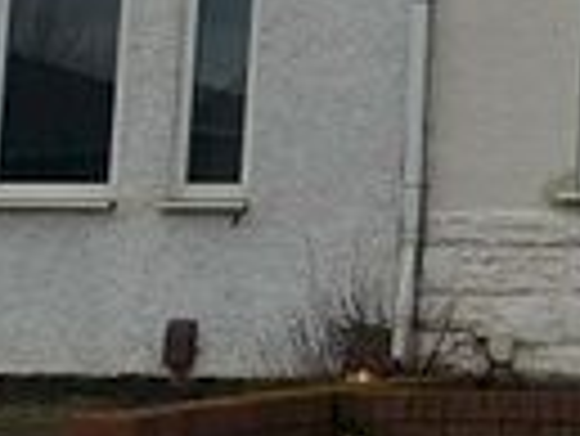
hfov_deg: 13.1
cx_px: 899
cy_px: -164
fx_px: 2365
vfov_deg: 10.3
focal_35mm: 141
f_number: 2.4
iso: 50
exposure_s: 1/878
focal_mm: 4.3
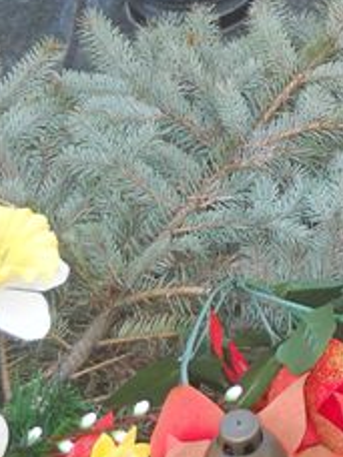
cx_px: 443
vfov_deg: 16.3
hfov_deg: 12.5
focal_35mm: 115
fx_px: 1519
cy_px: -110
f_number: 3.1
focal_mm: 6.72
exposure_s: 1/60
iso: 80
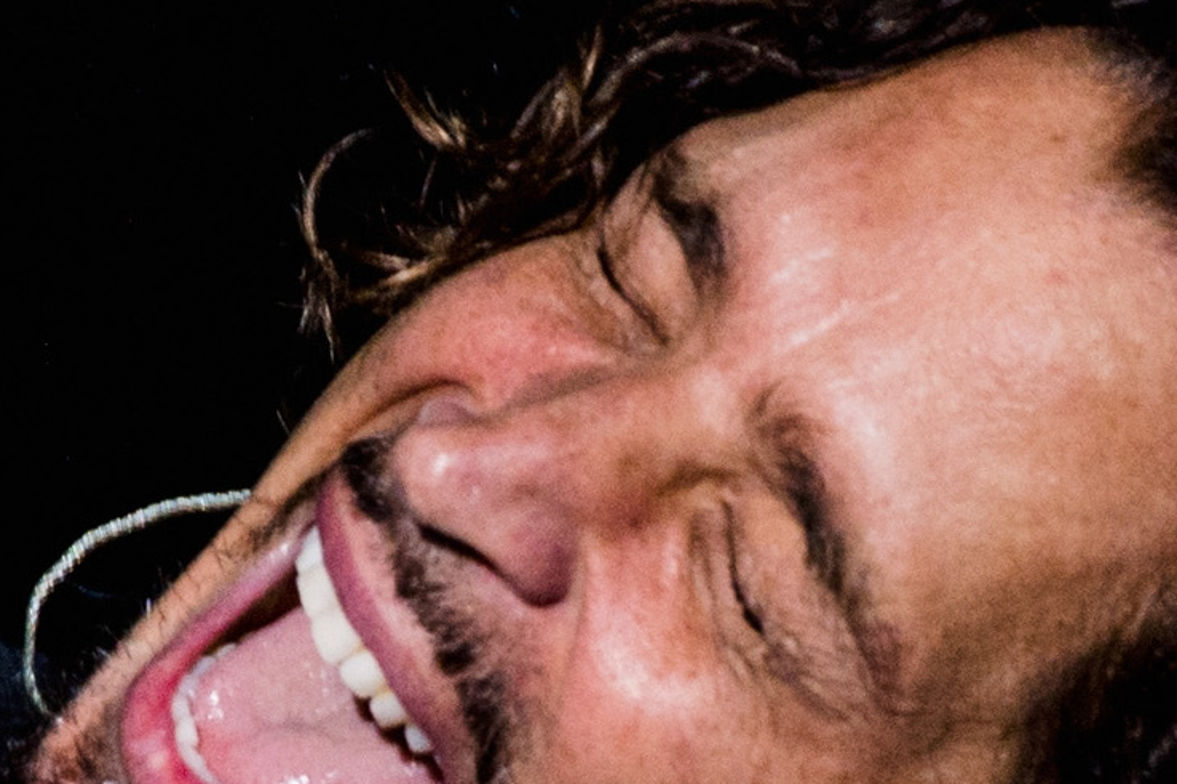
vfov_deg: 0.8
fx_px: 53211
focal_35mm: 1628
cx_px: -235
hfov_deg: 1.3
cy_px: 1079
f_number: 4
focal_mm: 400
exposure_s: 1/125
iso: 2500
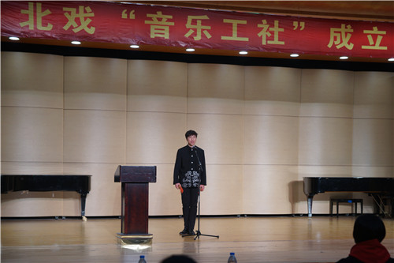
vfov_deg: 19.4
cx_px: 197
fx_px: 766
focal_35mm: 70
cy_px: 132
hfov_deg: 28.9
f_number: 4
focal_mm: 70
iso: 400
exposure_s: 1/80
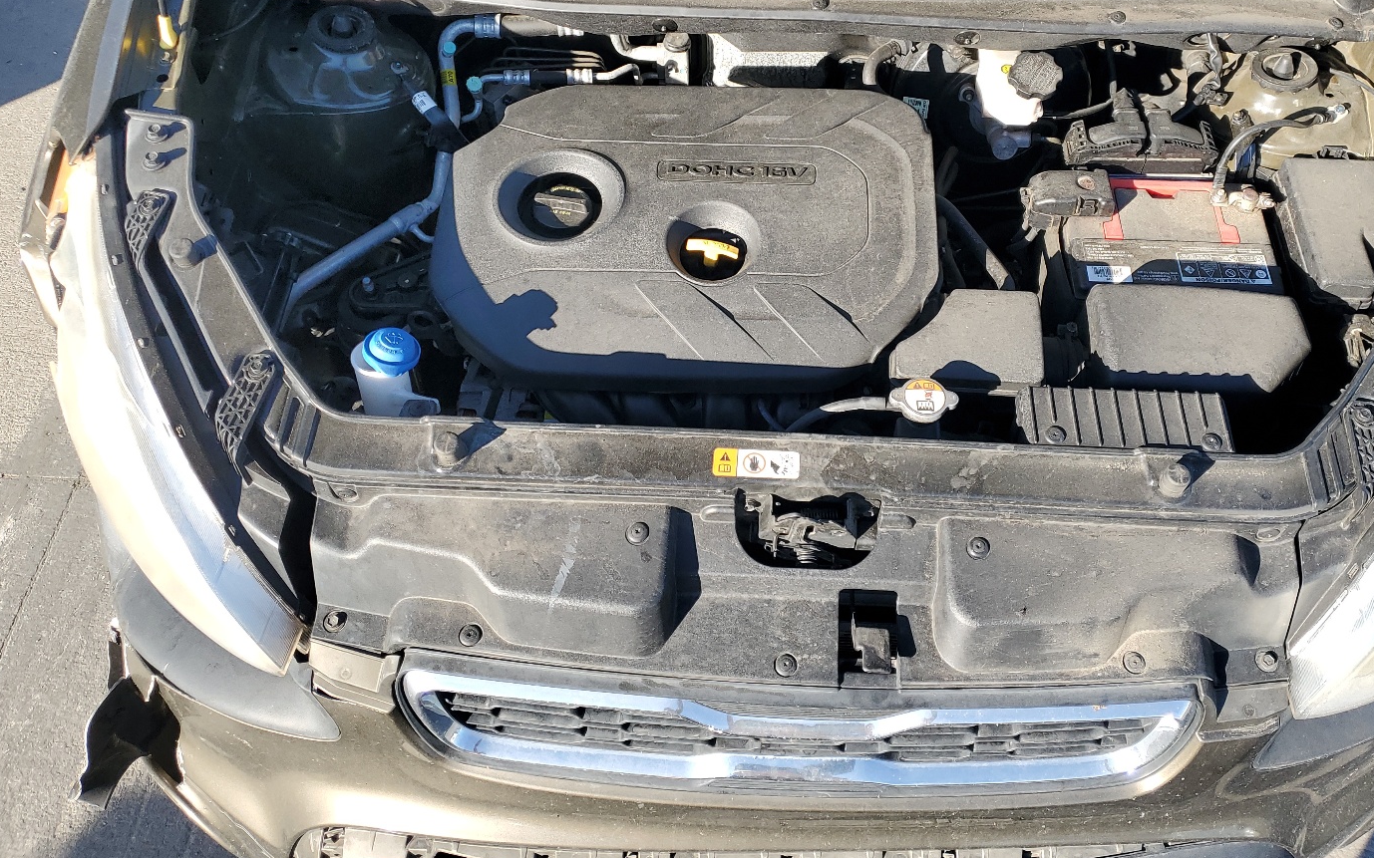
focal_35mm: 32
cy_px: 272
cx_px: 786
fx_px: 1198
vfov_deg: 38.9
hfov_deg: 59.4
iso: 50
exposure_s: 1/714
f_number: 1.5
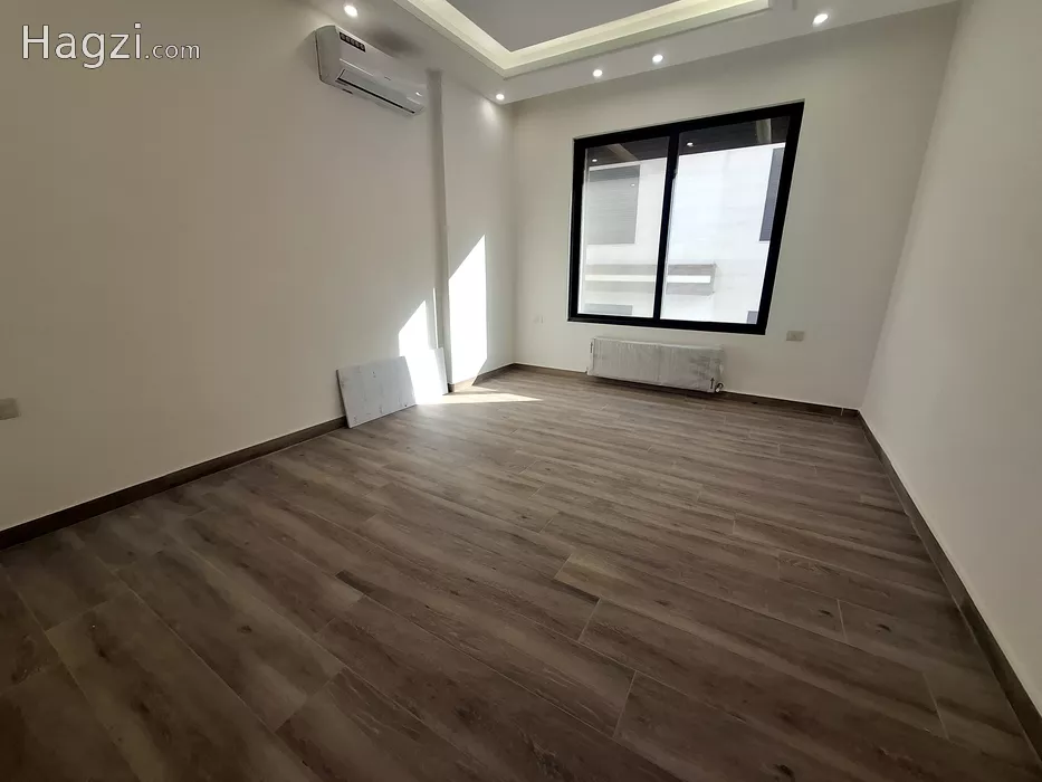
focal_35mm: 13
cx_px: 521
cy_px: 391
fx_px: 391
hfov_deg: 106.2
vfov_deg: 89.9
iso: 50
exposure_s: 1/100
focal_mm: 1.74
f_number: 2.2
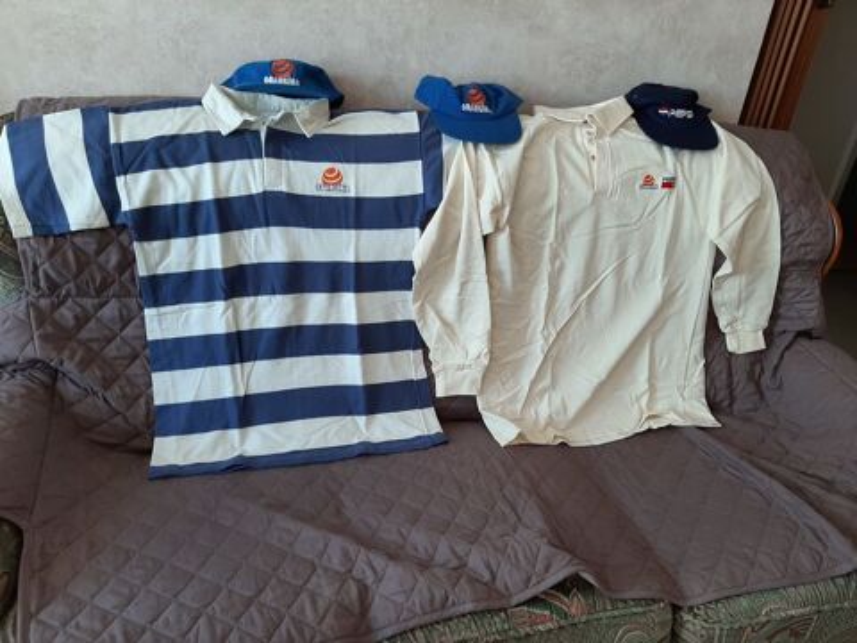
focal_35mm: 26
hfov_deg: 67.3
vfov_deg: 53.1
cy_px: 322
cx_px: 428
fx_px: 644
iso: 50
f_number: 1.7
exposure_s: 1/50
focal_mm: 3.93
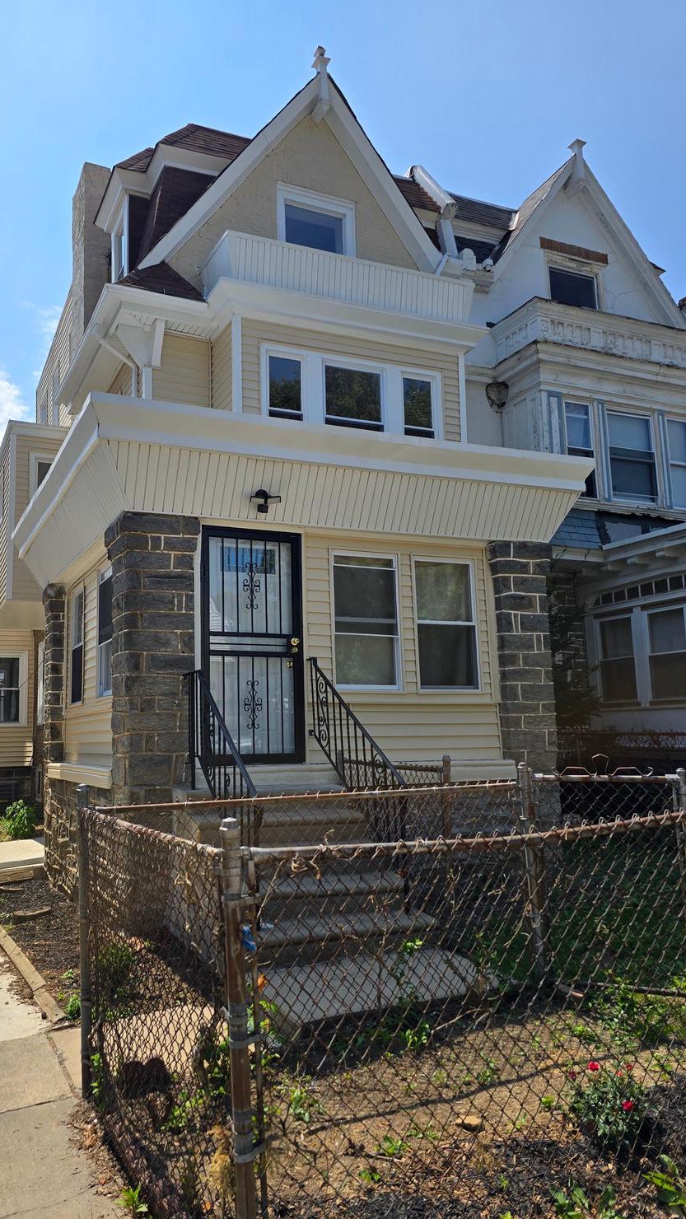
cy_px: 618
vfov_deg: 71.9
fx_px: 840
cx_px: 256
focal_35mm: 26
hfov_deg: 44.0
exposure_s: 1/1173
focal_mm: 6.3
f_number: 1.7
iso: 12
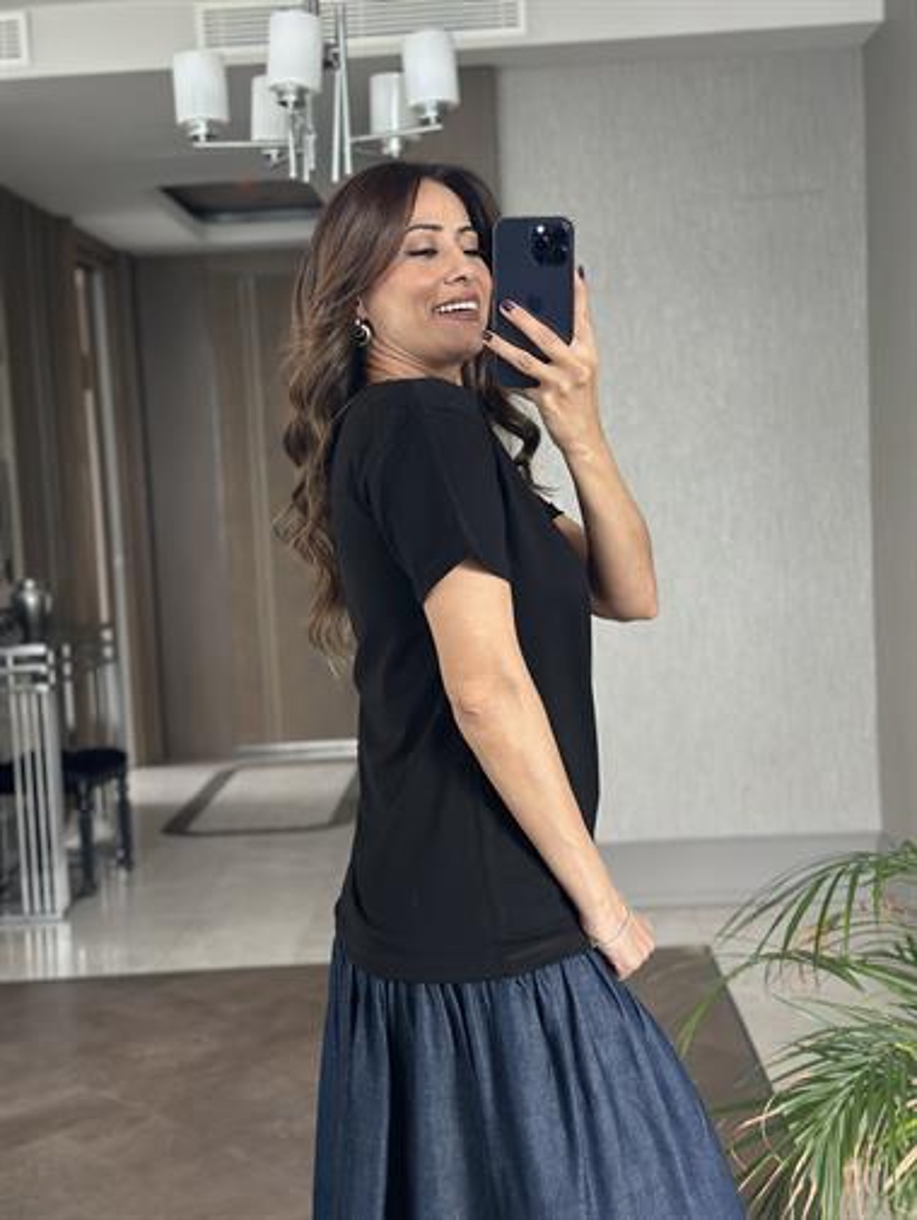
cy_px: 610
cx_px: 458
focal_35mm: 48
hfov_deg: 30.3
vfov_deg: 39.6
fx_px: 1694
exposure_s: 1/60
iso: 250
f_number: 1.78
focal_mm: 6.86
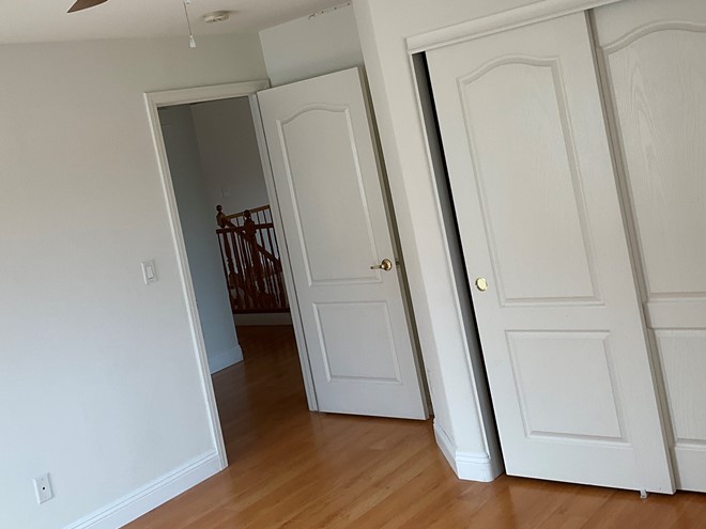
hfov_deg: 42.1
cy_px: 170
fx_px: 918
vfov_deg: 31.9
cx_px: 342
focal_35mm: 45
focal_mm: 3
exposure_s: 1/122
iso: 40
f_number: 1.8
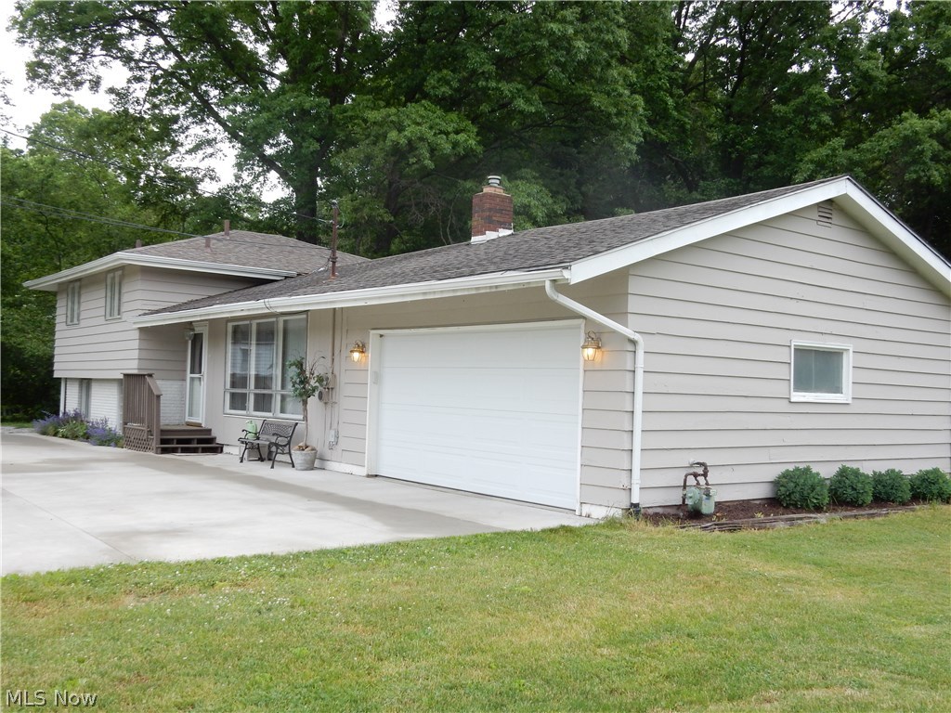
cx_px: 476
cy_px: 356
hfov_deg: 51.4
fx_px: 989
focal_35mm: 36
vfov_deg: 39.7
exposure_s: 1/200
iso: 180
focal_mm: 6.4
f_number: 4
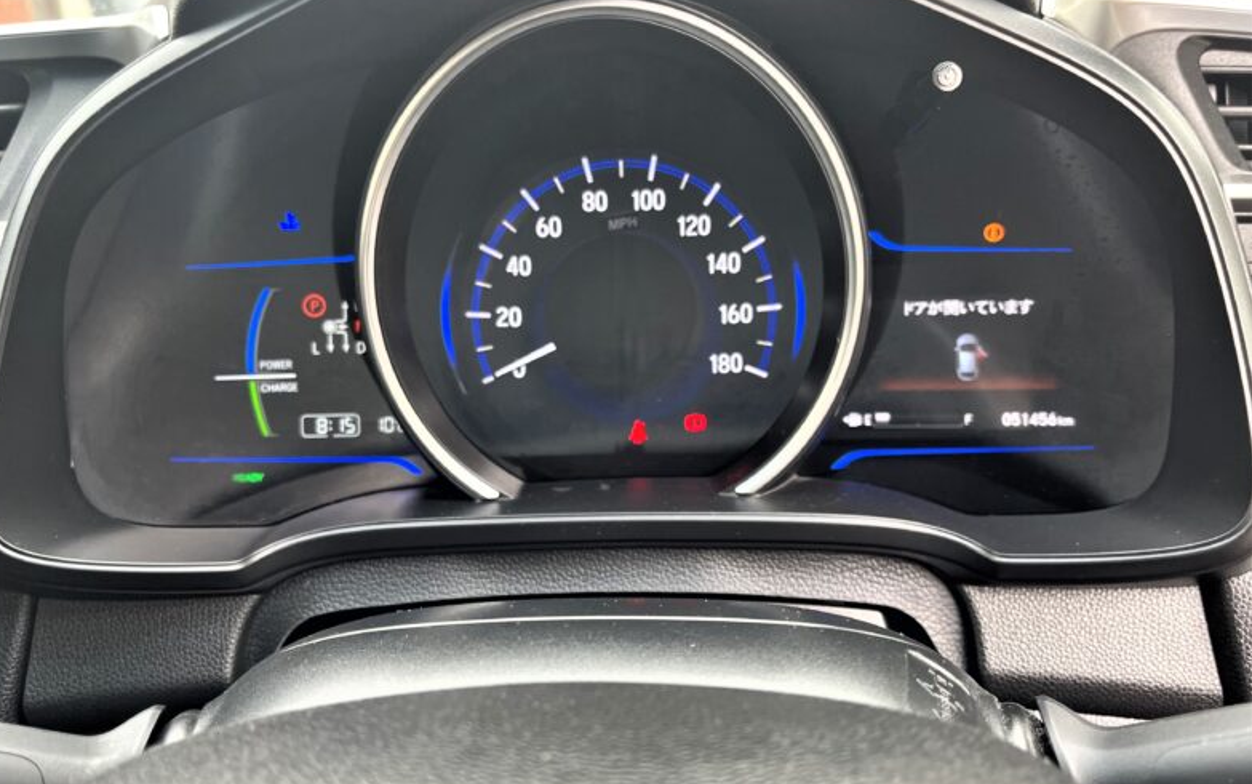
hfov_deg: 66.4
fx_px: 956
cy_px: 431
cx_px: 617
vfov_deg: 44.5
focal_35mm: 28
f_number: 1.6
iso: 125
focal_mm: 5.1
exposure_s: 1/109
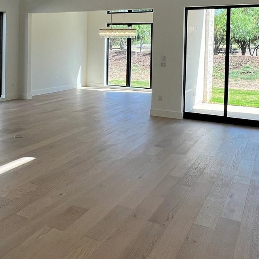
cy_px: 58
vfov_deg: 44.2
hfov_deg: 45.8
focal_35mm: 36
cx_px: 106
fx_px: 305
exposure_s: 1/239
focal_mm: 1.57
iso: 32
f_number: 1.8
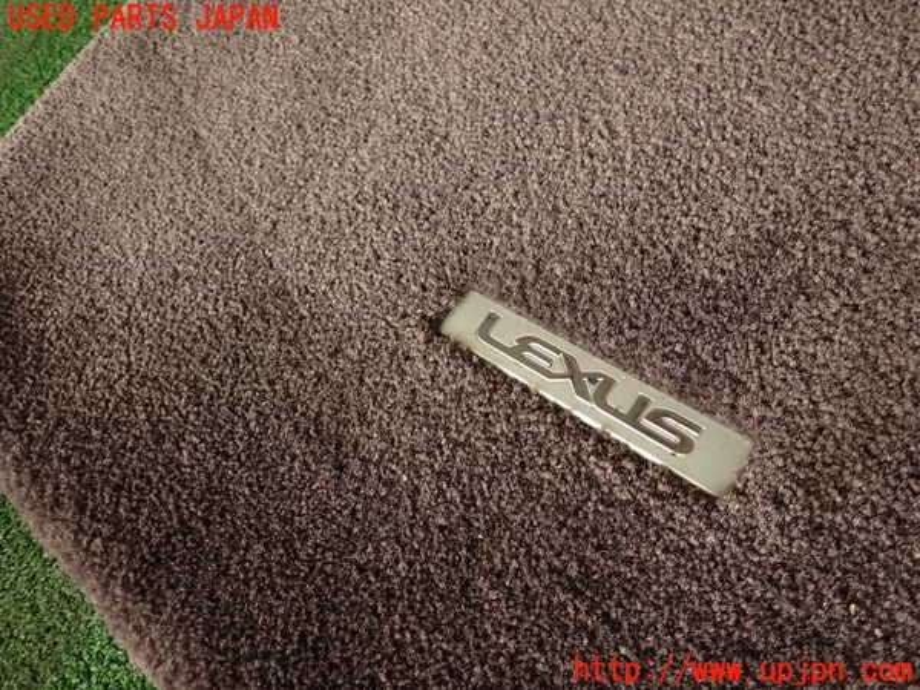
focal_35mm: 25
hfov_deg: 69.4
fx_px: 664
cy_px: 345
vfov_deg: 54.9
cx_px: 460
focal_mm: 4.5
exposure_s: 1/60
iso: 100
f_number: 2
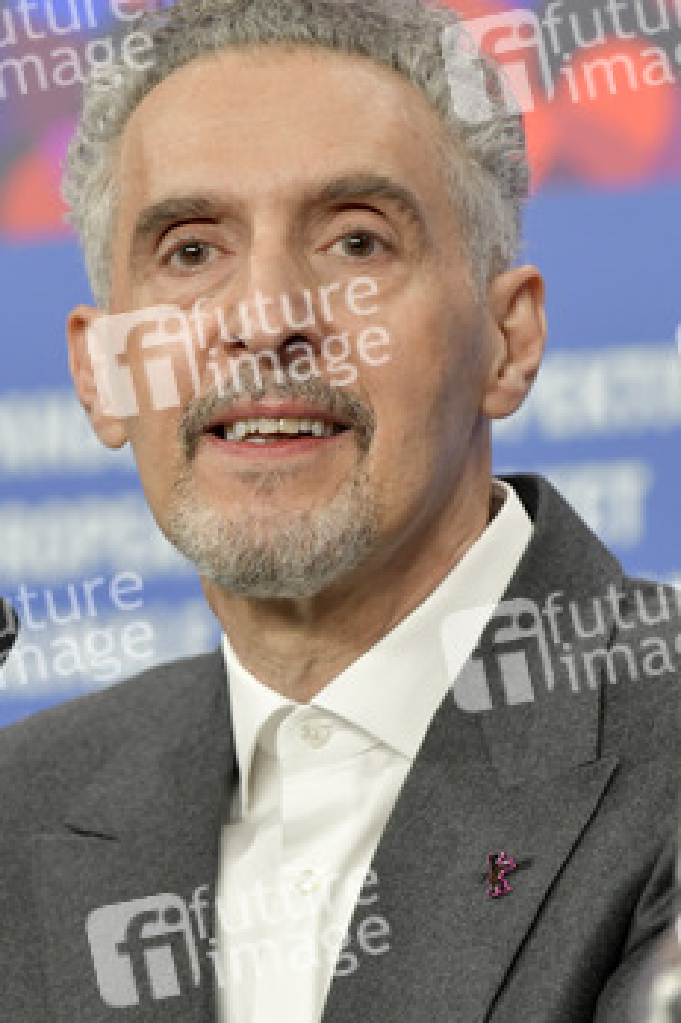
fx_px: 5567
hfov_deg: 7.0
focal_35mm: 196
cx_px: 324
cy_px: 495
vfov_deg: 10.5
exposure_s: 1/250
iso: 2000
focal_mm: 170
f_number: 5.6
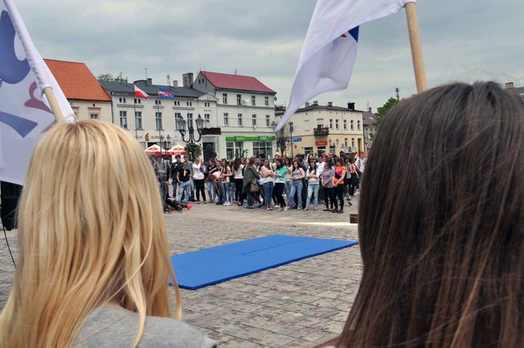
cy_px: 174
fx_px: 545
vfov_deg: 35.4
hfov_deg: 51.3
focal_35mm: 38
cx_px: 262
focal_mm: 25
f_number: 16
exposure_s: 1/800
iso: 640
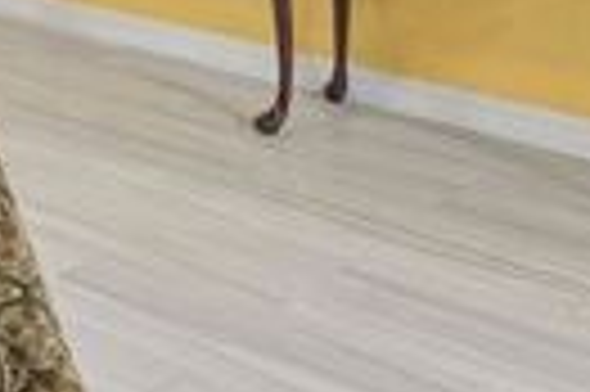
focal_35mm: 86
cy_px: -340
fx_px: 1408
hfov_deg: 19.4
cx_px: -385
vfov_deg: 13.9
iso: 400
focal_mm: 16
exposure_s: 1/30
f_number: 8
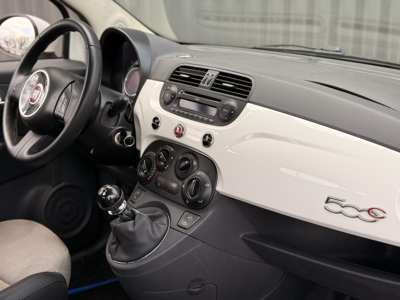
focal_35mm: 48
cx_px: 200
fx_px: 555
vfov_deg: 30.3
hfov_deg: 39.7
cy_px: 150
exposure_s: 1/209
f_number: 1.78
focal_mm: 6.76
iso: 50
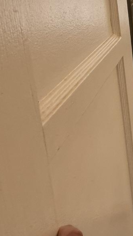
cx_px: 280
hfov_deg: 16.3
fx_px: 332
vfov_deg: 36.5
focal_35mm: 53
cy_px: 19
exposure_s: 1/120
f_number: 2.2
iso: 80
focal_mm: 2.22
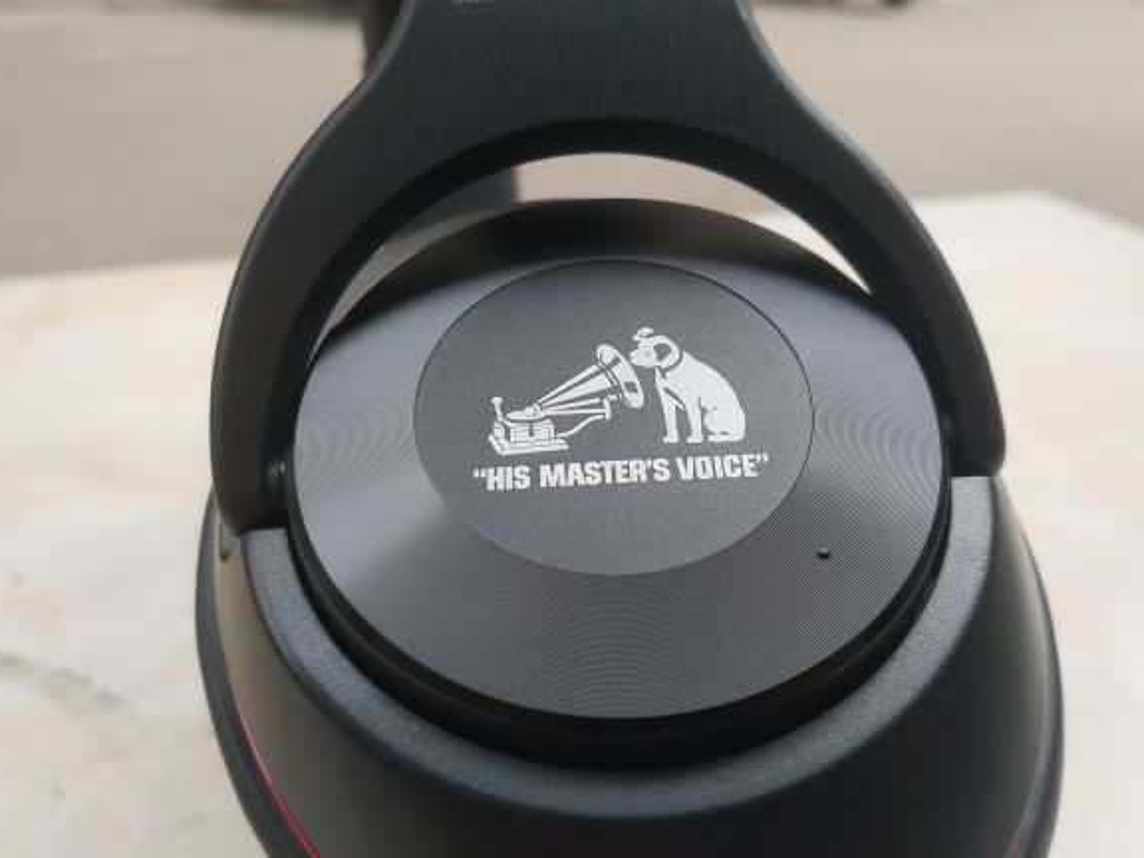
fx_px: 1322
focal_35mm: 40
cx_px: 558
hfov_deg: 46.8
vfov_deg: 35.9
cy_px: 457
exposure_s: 1/154
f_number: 2
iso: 100
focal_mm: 4.5
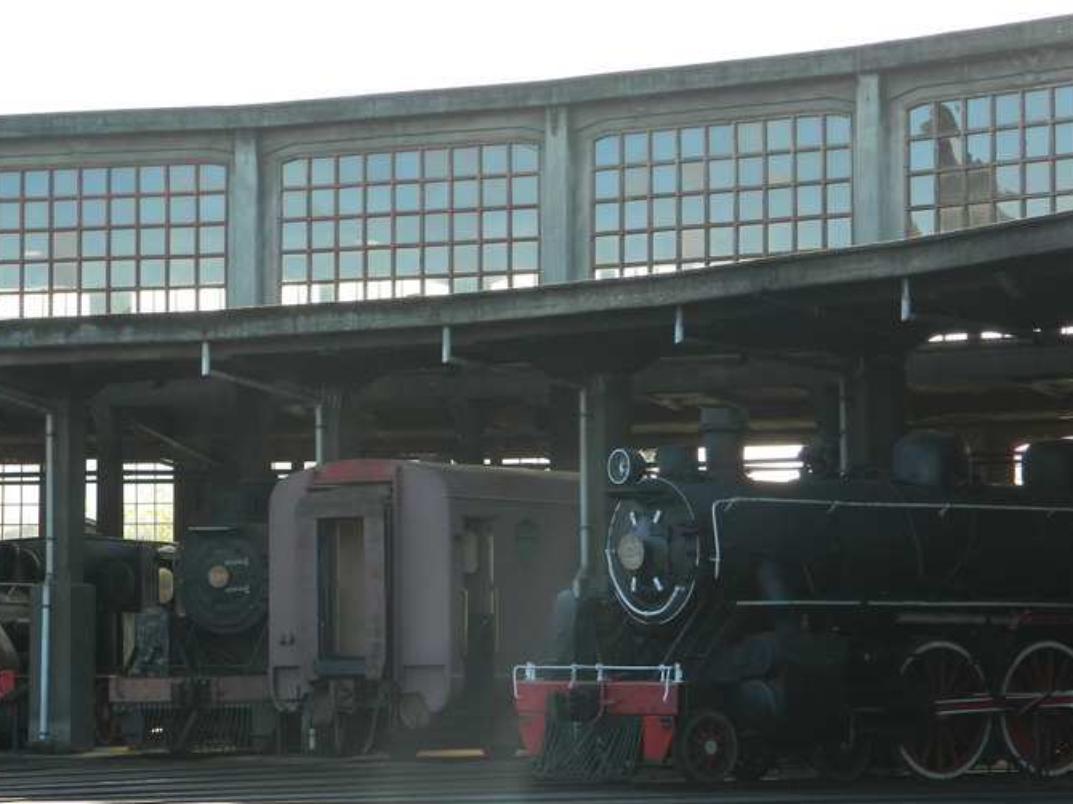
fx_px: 3811
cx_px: 468
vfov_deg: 12.0
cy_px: 453
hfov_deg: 16.0
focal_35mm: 123
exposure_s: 1/100
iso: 80
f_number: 4.5
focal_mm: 18.6
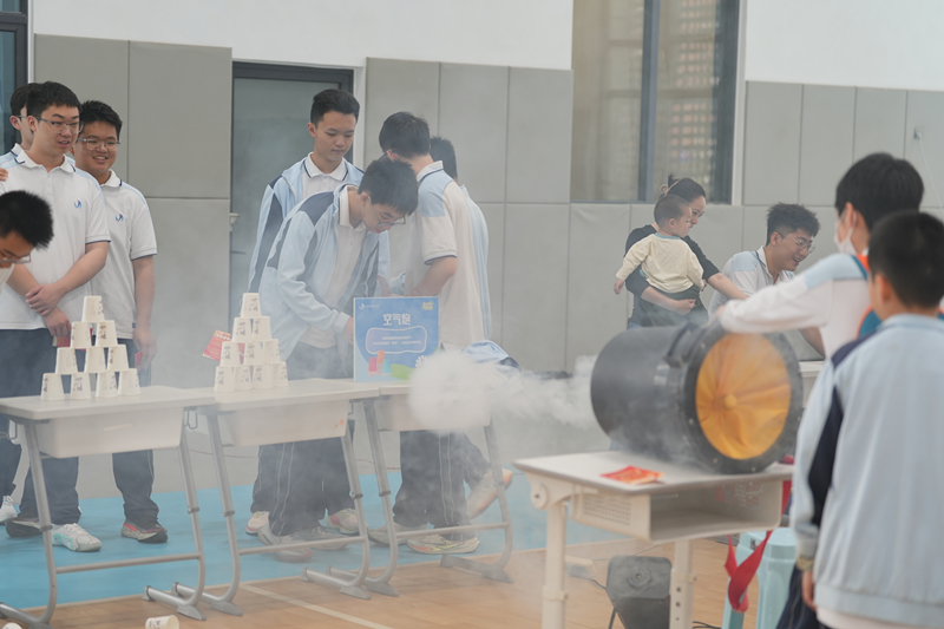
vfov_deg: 16.8
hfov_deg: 25.1
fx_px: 2123
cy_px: 314
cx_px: 472
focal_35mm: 81
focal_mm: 81
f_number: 2.8
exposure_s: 1/100
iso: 250
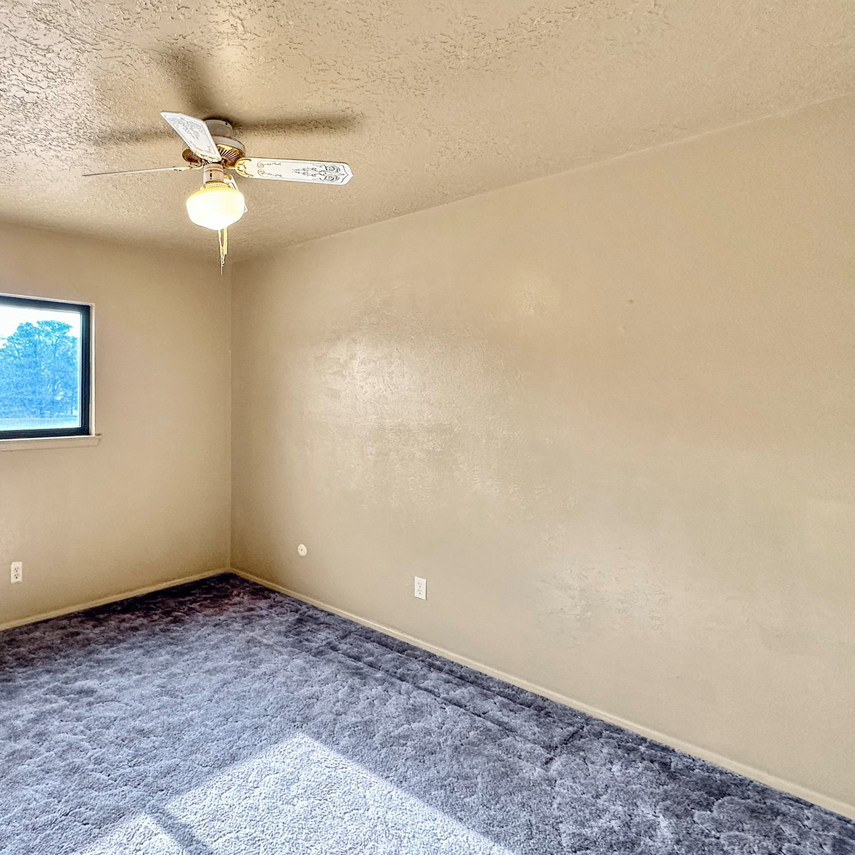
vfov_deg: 74.8
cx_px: 237
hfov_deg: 70.8
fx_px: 559
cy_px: 404
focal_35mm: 20
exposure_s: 1/120
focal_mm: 2.22
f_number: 2.2
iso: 125
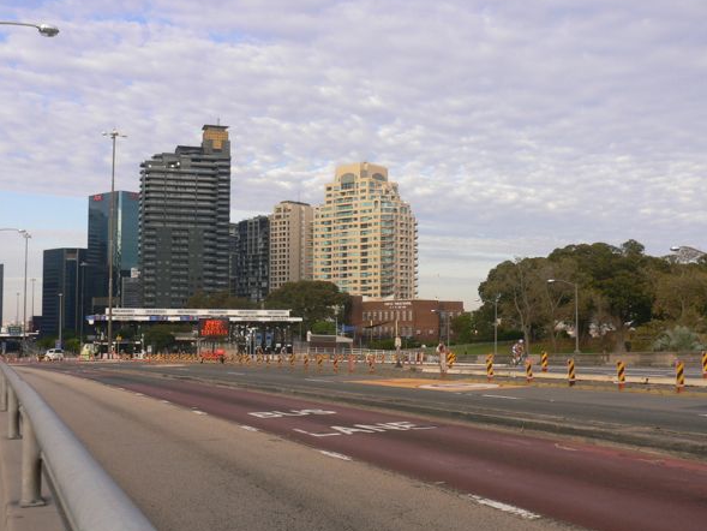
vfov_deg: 37.7
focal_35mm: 38
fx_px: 776
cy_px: 278
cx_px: 324
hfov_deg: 48.9
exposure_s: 1/200
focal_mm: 5.8
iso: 100
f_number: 5.6
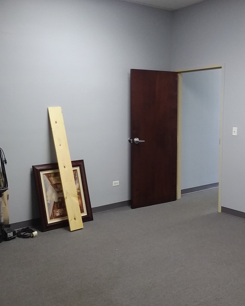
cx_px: 126
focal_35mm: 38
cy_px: 152
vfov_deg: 47.9
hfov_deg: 39.1
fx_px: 345
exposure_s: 1/30
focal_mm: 2.47
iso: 80
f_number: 1.9
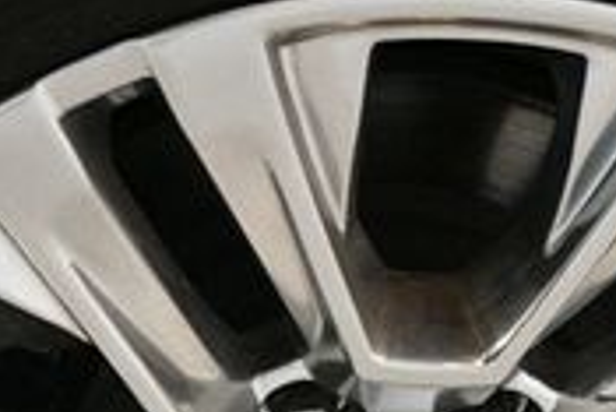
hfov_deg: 8.9
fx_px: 3939
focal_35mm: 230
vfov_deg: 5.9
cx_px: 331
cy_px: 567
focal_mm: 42
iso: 3200
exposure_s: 1/125
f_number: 4.5
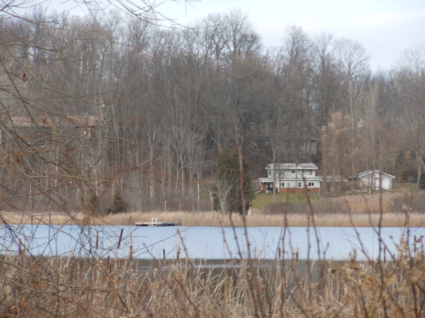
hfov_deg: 10.1
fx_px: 2406
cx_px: 212
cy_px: 159
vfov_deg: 7.6
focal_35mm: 196
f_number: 5.6
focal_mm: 35
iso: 125
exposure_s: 1/200
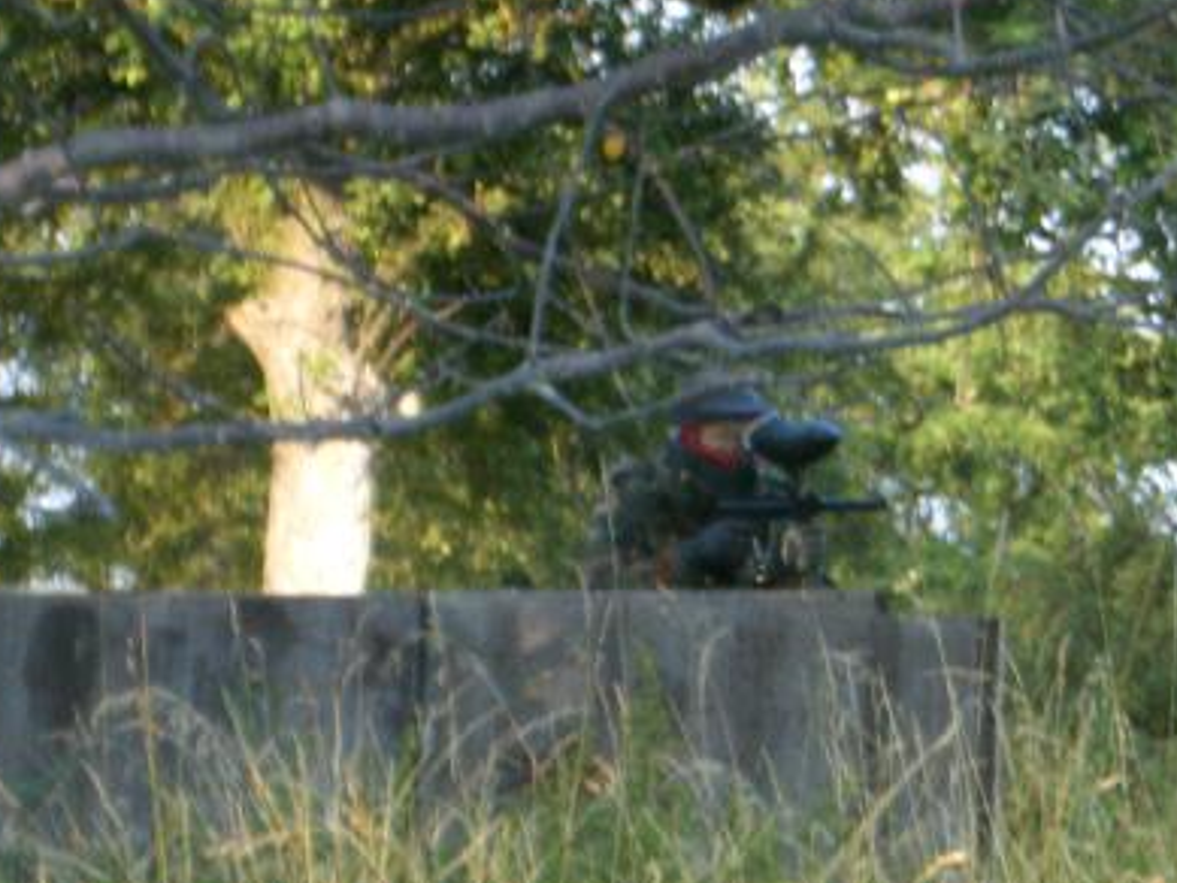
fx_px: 7347
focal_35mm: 216
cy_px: 626
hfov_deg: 9.2
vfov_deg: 6.9
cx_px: 729
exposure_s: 1/100
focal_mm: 17.4
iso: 100
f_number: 4.8
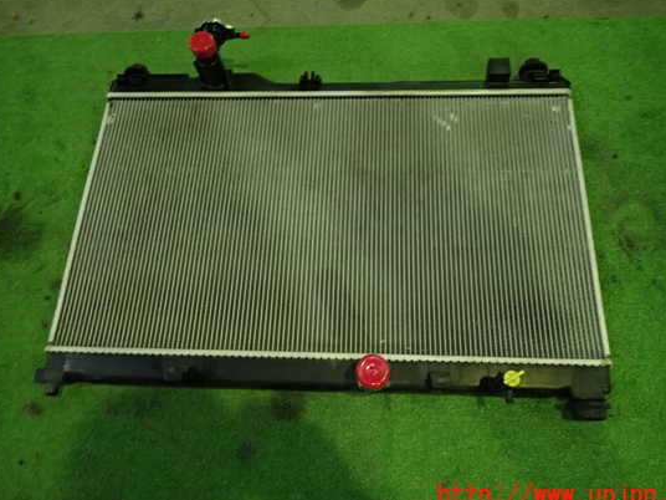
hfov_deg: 63.4
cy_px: 231
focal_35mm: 28
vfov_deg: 49.7
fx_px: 539
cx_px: 345
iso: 500
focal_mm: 4.5
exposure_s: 1/30
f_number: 2
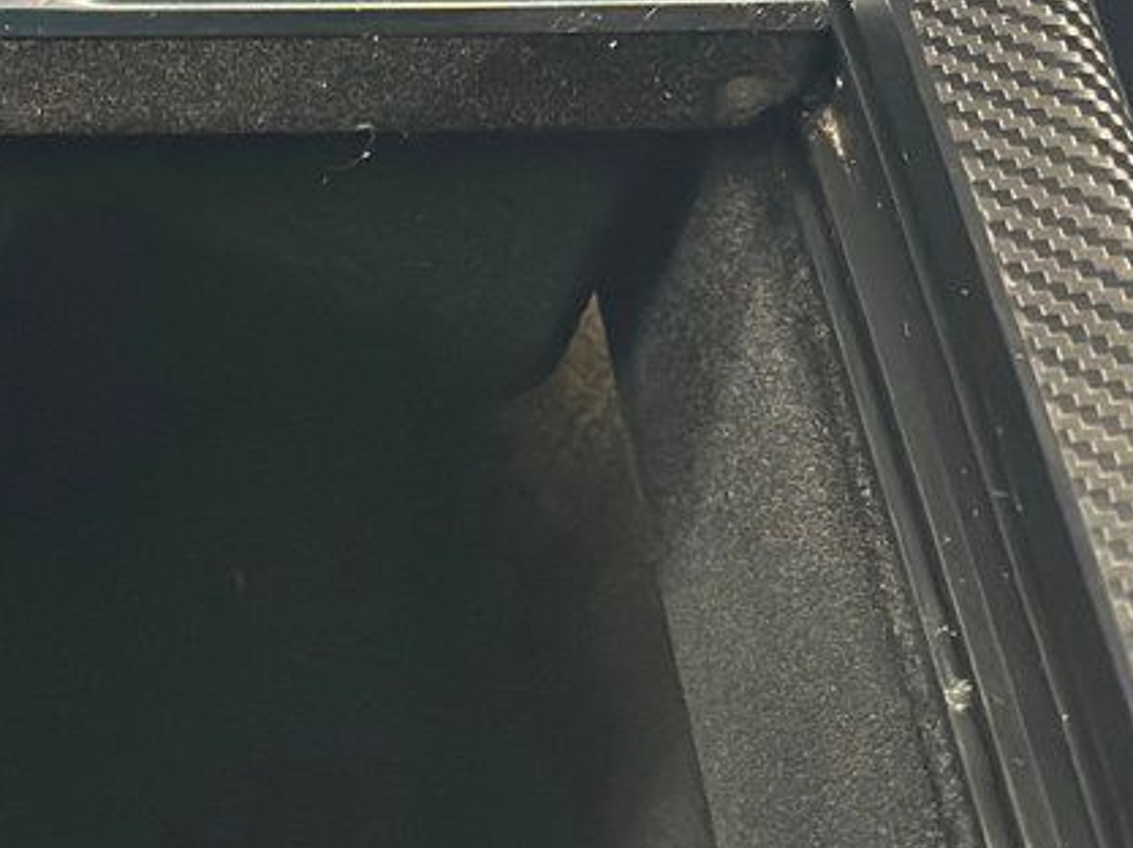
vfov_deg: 12.5
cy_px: 647
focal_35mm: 118
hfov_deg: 16.3
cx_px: -14
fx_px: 3859
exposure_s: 1/30
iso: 800
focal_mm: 6.86
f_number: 1.78
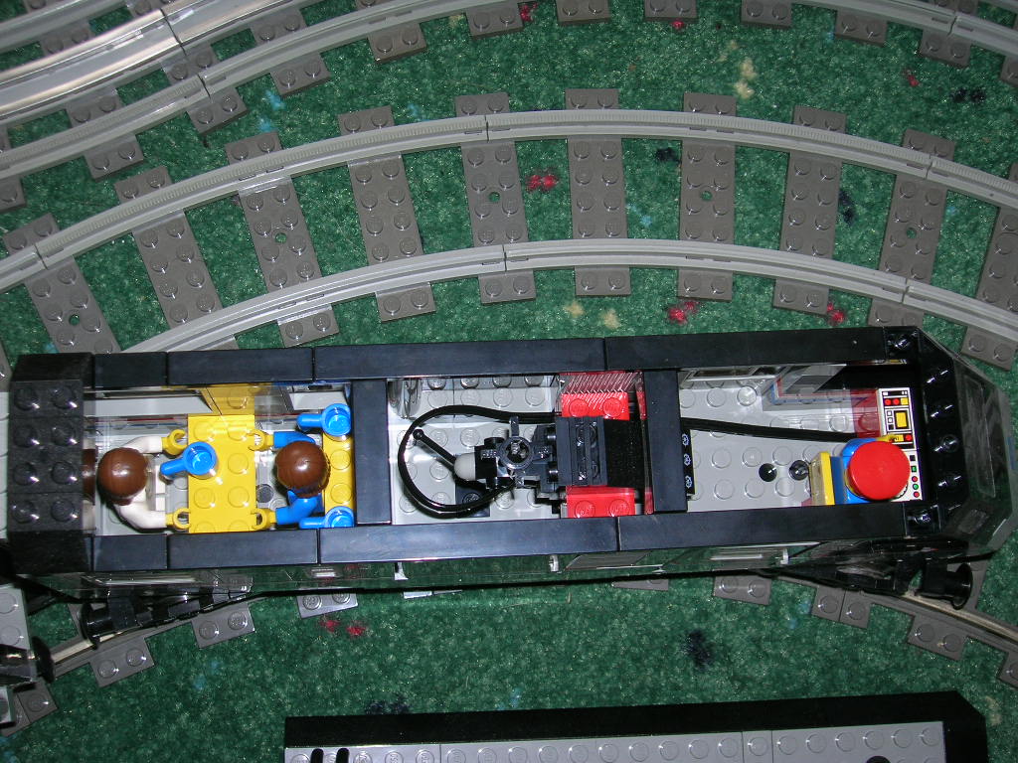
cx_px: 509
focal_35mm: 46
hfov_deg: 41.2
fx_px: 1353
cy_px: 382
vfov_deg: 31.5
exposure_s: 1/60.1
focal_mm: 7.7
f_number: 3.2
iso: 50
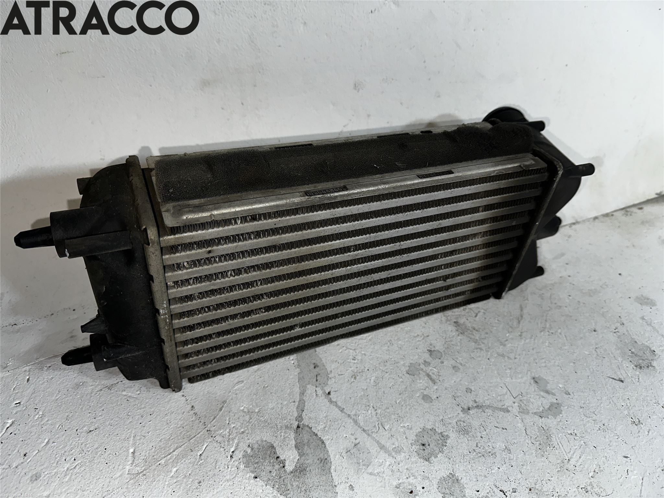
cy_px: 249
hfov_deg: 71.6
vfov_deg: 56.8
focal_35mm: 24
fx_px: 460
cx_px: 332
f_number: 1.78
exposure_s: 1/484
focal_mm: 6.86
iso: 50
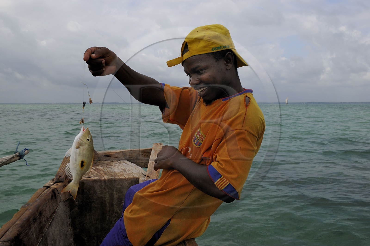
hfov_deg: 58.8
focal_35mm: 32
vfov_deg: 41.0
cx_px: 185
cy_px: 123
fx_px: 329
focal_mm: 32
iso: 200
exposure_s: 1/160
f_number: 14
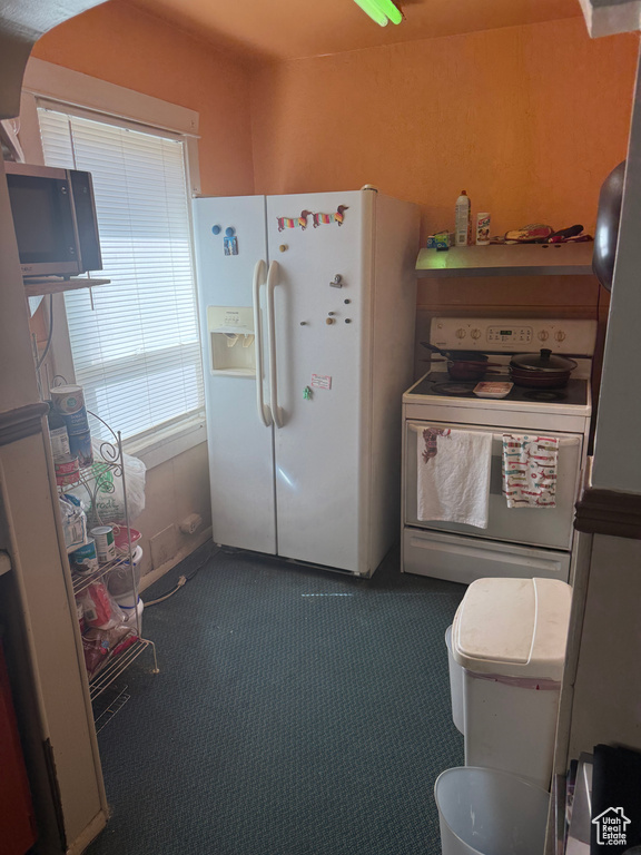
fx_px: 593
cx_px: 320
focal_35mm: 24
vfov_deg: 71.6
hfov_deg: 56.8
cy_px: 428
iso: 100
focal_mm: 6.76
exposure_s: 1/319
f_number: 1.78
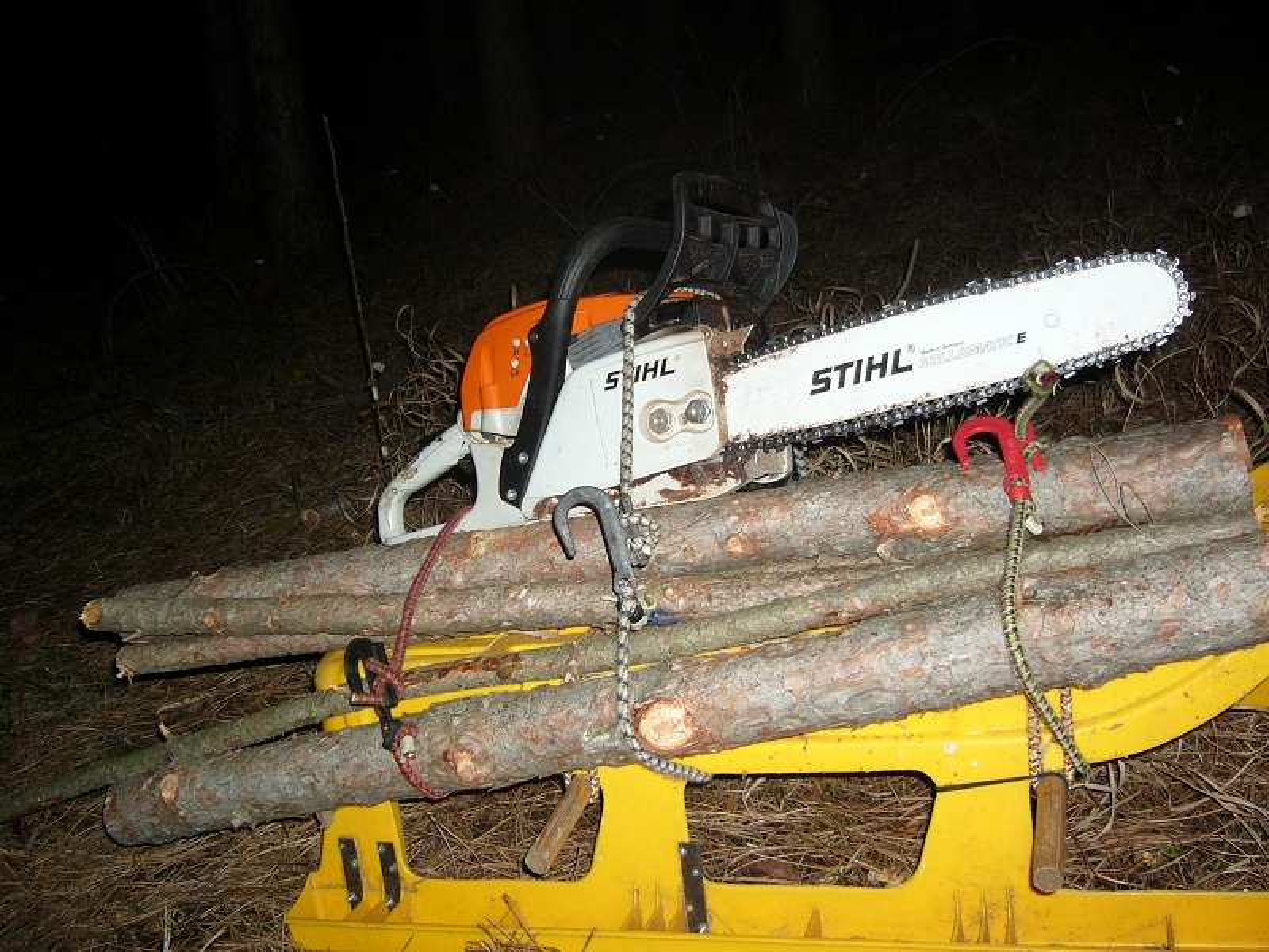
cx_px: 634
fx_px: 1283
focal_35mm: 35
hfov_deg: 52.6
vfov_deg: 40.7
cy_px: 476
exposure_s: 1/60
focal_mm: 5.8
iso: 100
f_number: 2.8
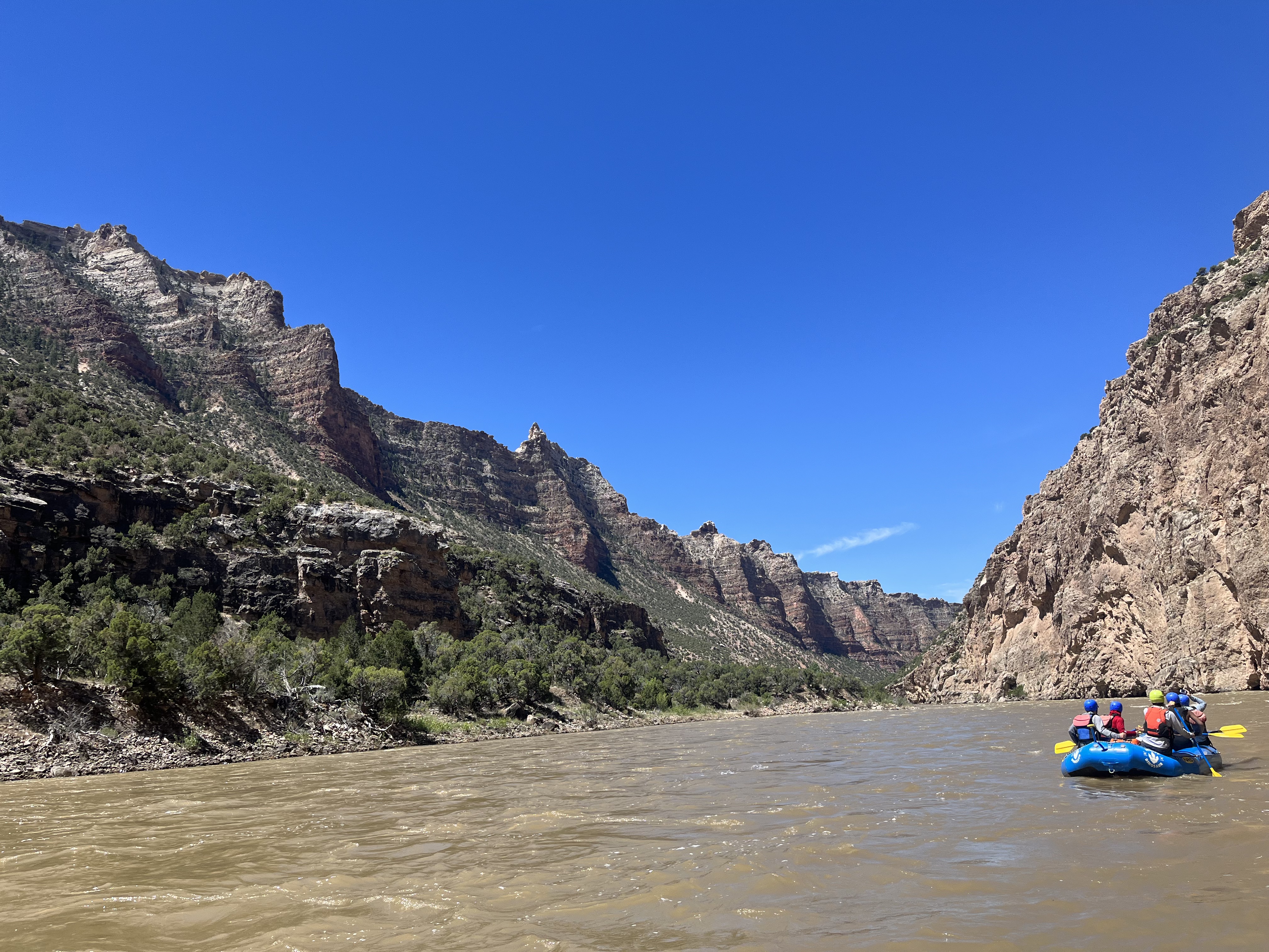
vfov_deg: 53.1
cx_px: 634
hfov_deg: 67.3
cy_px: 476
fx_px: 953
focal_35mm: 26
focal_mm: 5.1
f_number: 1.6
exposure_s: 1/2755
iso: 50
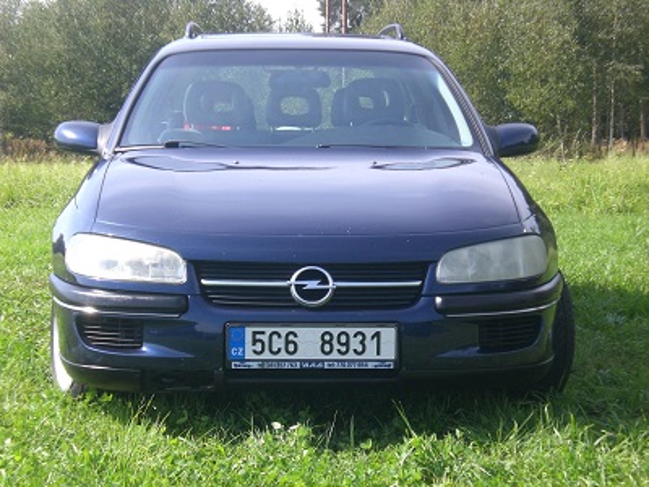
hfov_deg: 22.5
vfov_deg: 17.0
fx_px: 1631
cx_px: 324
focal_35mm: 87
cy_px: 244
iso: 100
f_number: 5
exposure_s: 1/320
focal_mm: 14.49
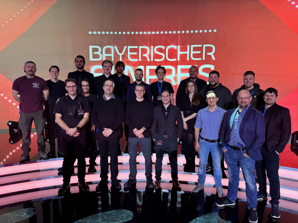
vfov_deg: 56.8
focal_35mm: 24
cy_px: 112
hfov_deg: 71.6
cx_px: 149
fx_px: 207
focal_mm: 6.76
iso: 400
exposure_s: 1/60
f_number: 1.78
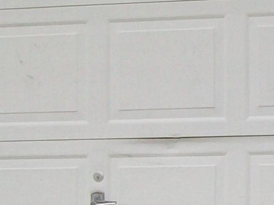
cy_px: 164
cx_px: 477
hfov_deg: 8.2
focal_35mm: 235
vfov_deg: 6.3
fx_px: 1860
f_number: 5.4
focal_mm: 7.6
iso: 64
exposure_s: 1/320
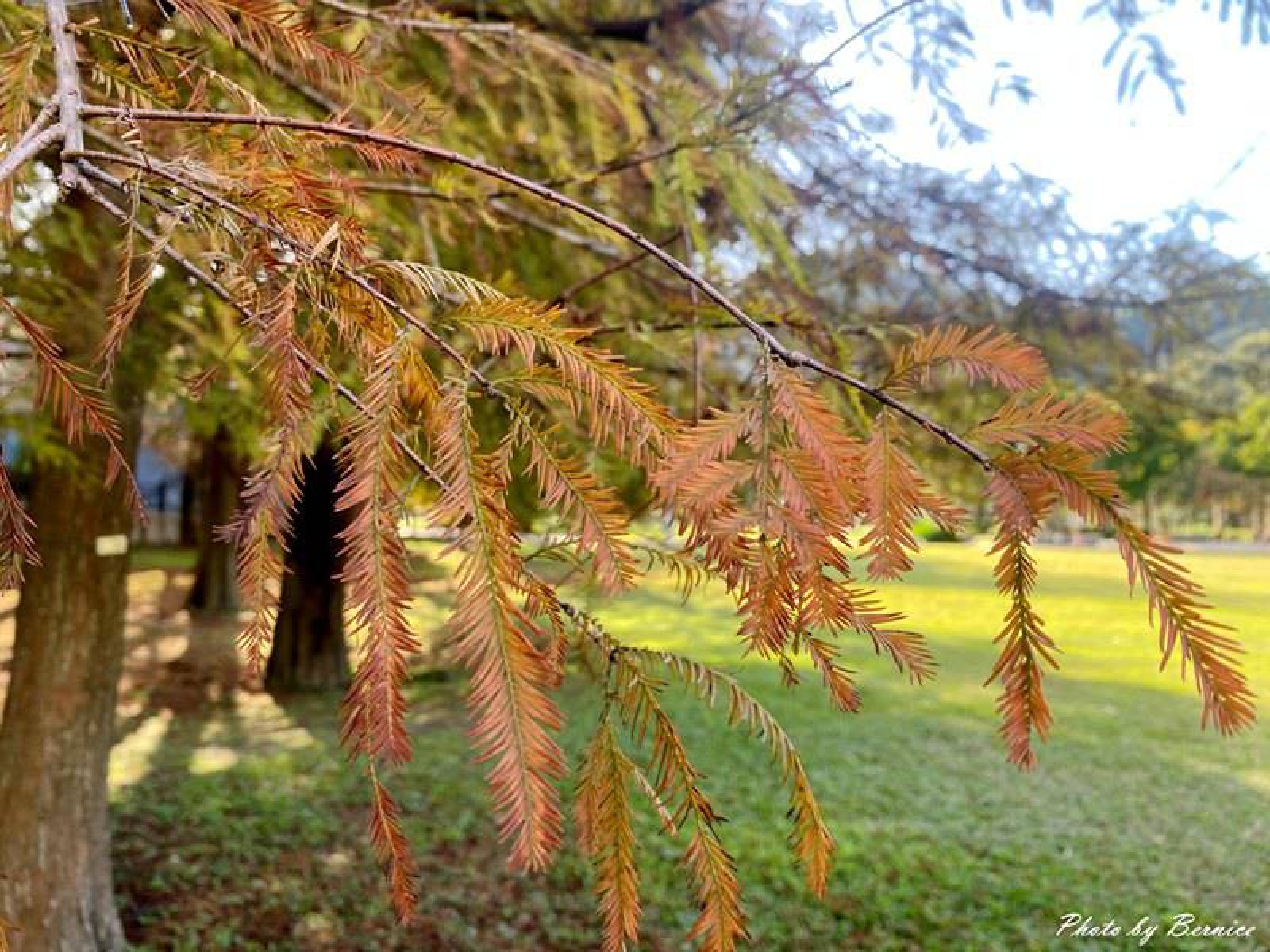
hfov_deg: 67.3
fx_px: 954
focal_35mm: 26
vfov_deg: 53.1
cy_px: 476
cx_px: 635
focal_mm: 4.25
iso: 32
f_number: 1.8
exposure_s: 1/189
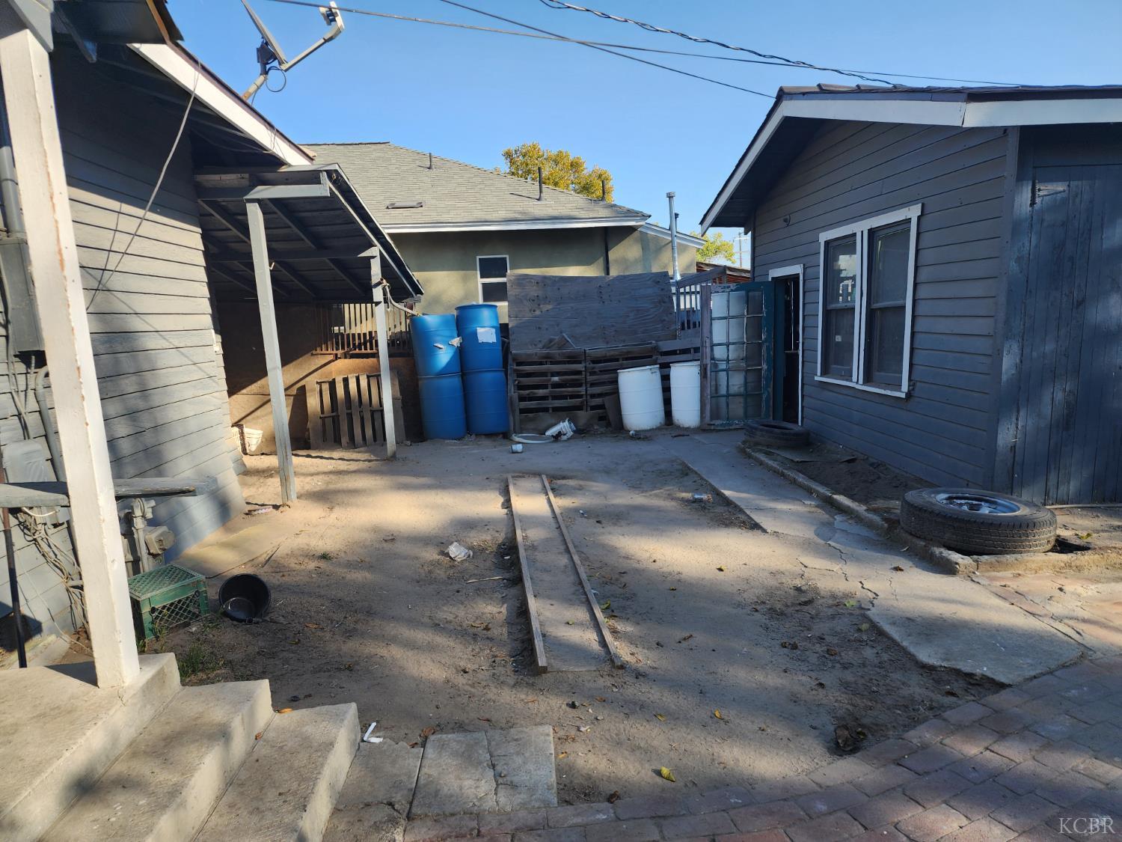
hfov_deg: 73.9
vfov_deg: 58.9
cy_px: 421
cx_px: 561
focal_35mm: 23
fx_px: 745
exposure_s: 1/431
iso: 12
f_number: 1.8
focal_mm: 6.4
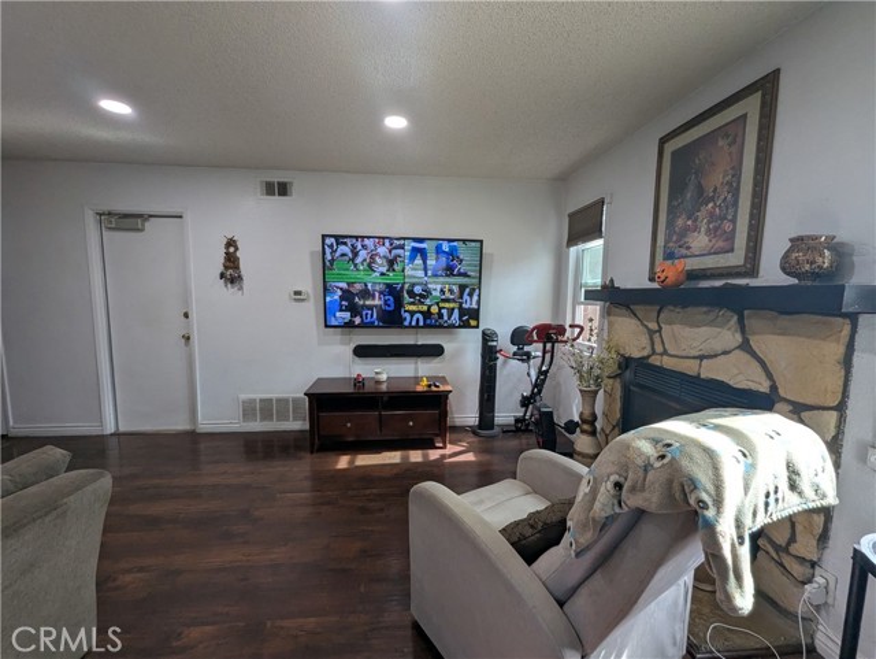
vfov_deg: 90.0
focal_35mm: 13
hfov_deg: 106.1
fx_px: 329
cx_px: 438
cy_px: 330
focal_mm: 1.95
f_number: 2.2
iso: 109
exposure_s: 1/120
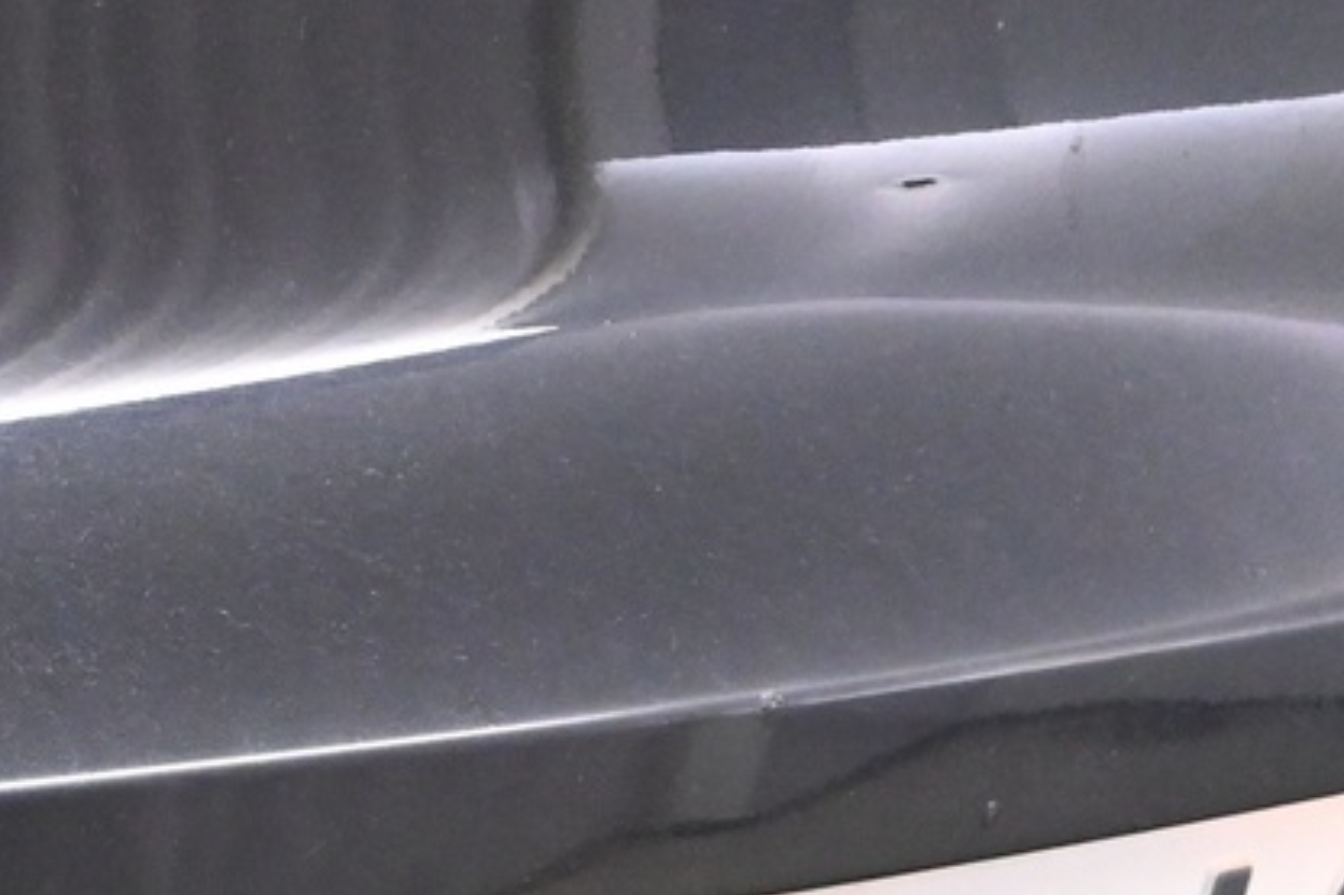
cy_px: 937
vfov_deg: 11.9
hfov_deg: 16.1
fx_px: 4253
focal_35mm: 114
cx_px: -798
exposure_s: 1/80
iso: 3200
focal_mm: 19.5
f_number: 4.5
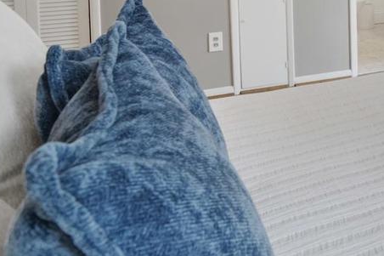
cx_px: 523
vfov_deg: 23.2
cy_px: -83
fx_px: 544
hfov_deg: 29.5
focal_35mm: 51
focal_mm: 16
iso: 1250
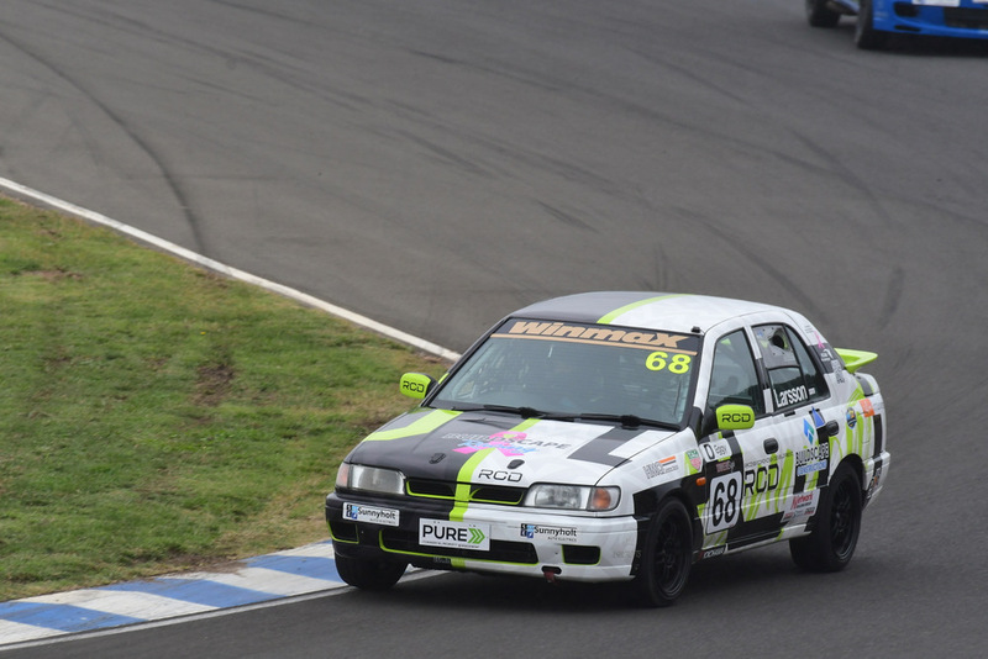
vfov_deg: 1.8
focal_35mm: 750
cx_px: 494
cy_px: 330
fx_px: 20590
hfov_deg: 2.7
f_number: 10
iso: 640
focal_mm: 500
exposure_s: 1/640
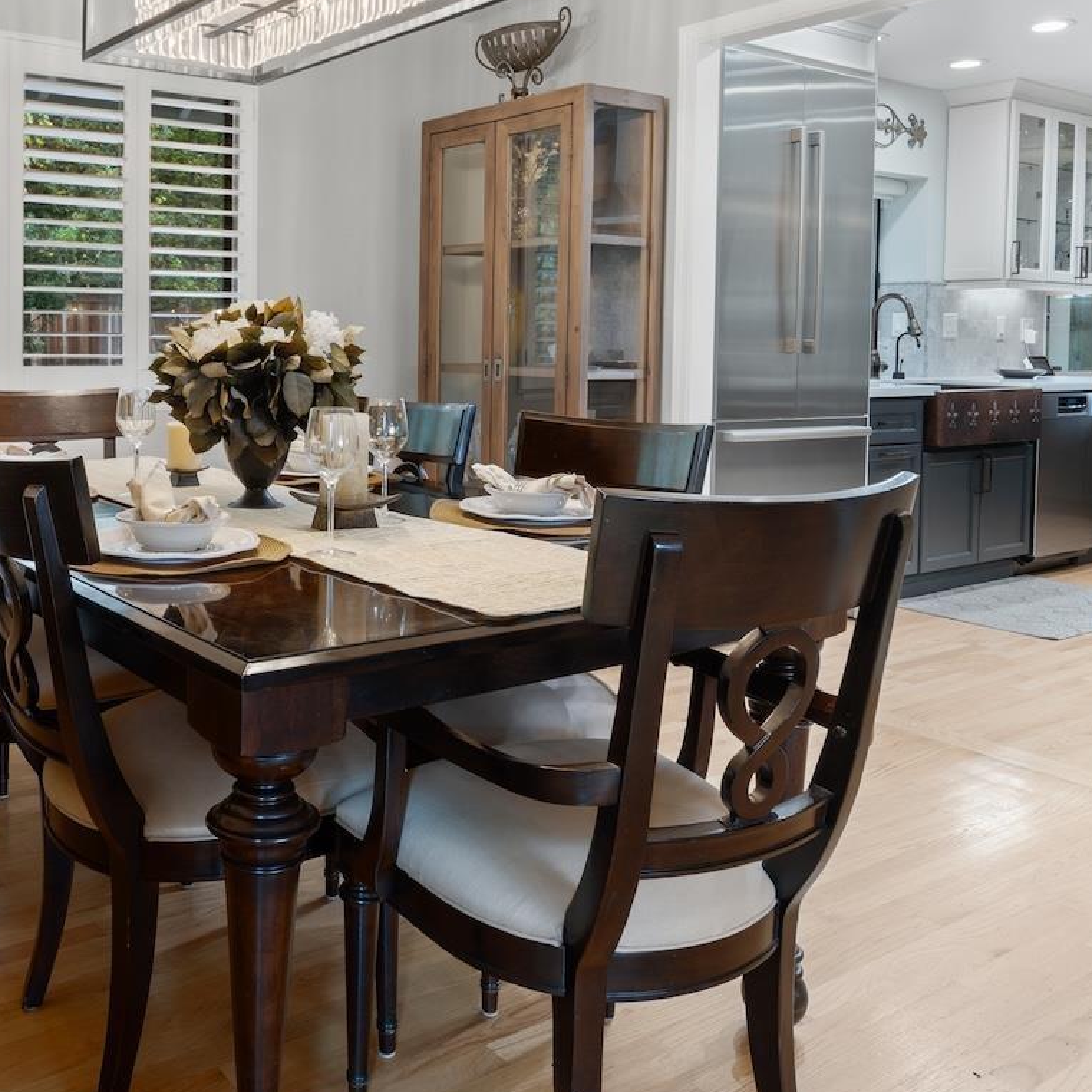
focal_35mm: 32
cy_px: 370
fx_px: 1142
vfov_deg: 50.2
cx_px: 331
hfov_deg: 49.8
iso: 250
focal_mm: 14
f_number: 8
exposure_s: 1
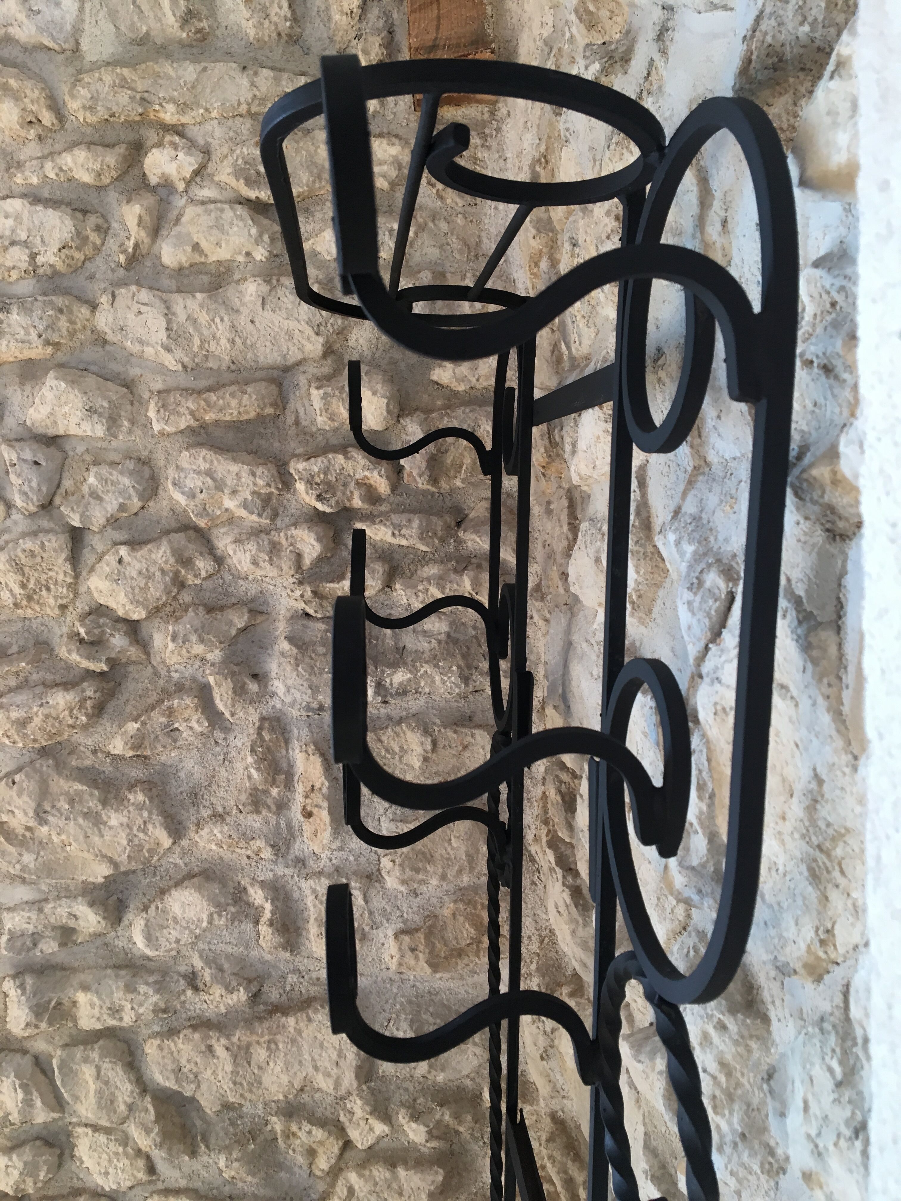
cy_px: 600
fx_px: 1006
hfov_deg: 48.2
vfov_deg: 61.7
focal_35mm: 29
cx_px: 450
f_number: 2.2
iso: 32
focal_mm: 4.15
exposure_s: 1/33
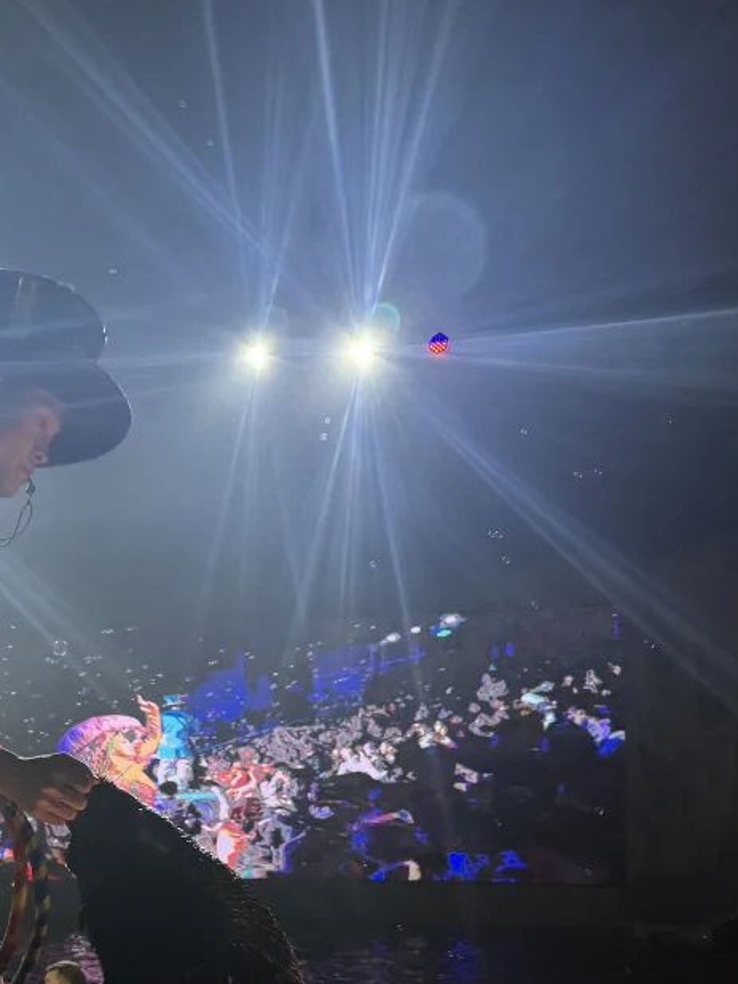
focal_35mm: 56
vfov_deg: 33.3
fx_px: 1591
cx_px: 83
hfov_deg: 25.4
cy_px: 794
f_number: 1.78
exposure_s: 1/104
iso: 200
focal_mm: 6.76
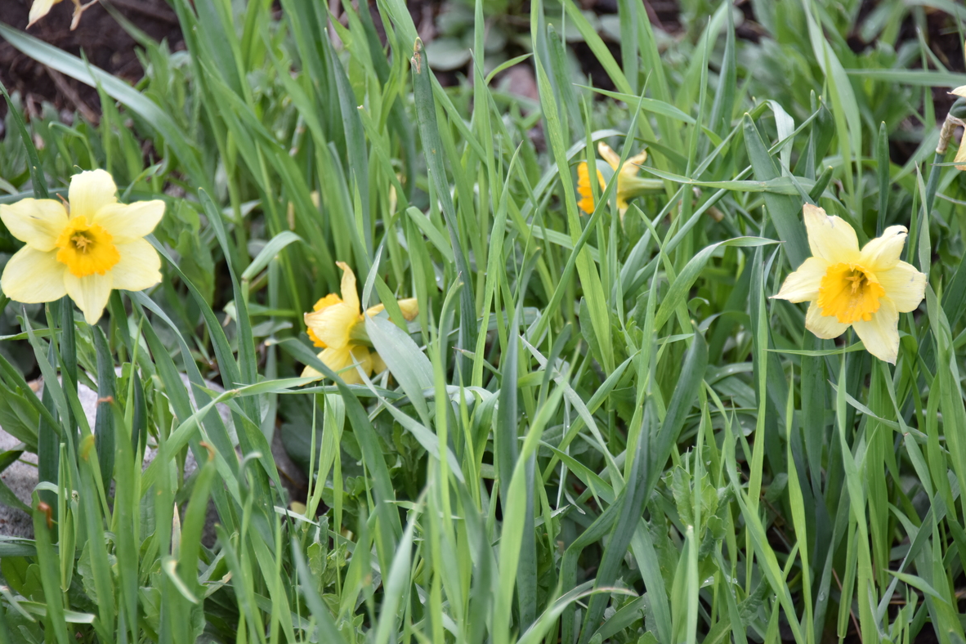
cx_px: 466
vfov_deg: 4.2
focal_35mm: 325
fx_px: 8720
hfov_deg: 6.3
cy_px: 311
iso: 720
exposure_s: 1/640
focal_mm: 300
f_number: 5.6
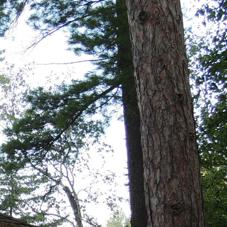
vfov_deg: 17.4
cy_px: 221
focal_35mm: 98
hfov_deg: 16.7
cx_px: -67
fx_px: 727
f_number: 3.1
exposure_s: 1/60
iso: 100
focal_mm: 5.3
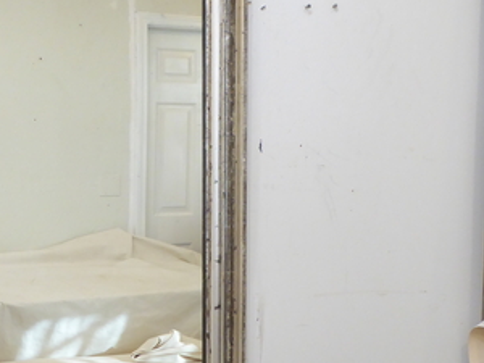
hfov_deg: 32.3
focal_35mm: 58
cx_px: 95
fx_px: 811
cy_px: 242
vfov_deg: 25.1
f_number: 3.5
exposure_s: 1/40
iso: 400
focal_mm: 5
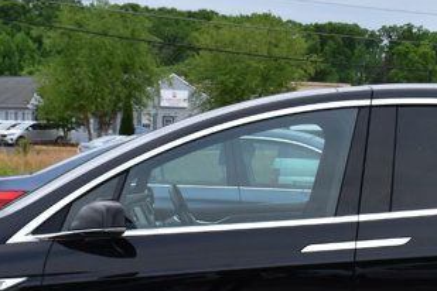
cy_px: 185
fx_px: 1687
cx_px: 359
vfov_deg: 9.9
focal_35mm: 139
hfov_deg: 14.7
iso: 400
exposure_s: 1/250
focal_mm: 28
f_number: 10
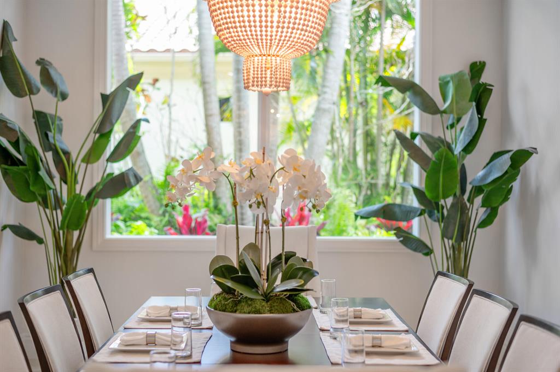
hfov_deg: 39.6
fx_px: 777
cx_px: 280
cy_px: 186
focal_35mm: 50
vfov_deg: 26.9
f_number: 2.8
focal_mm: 50
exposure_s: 1/100
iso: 250
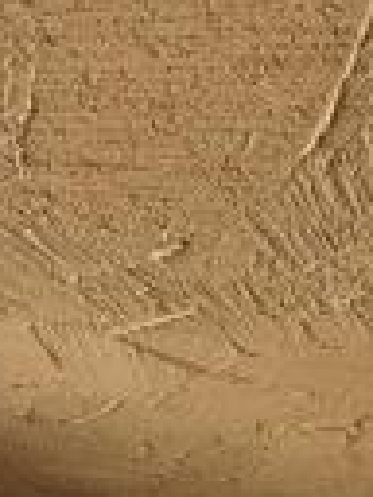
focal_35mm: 70
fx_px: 1006
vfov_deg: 20.8
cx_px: 190
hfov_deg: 21.0
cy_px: 854
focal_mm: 2.22
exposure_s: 1/184
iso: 64
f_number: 2.2
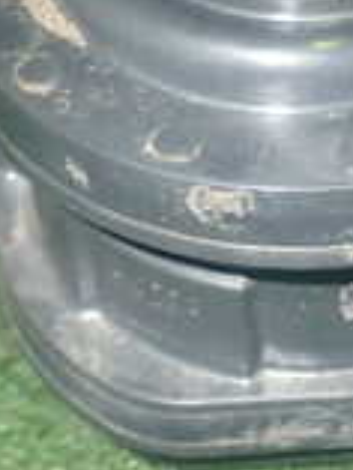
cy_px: -27
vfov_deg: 12.4
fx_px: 2132
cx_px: 293
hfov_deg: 9.4
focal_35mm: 157
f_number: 8
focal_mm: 7.31
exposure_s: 1/40
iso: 640
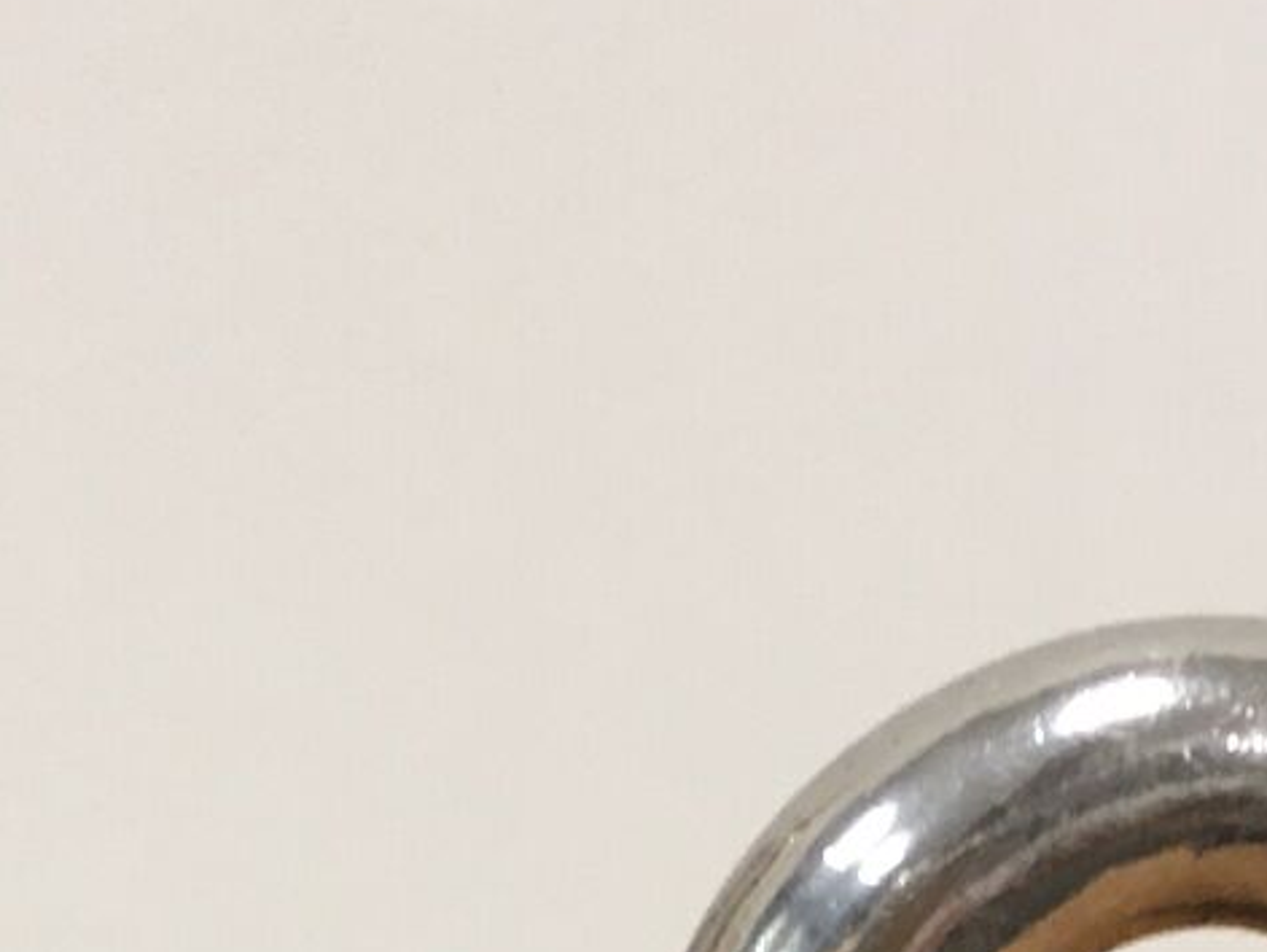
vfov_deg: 10.6
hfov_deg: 15.8
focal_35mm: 124
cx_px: 352
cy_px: 2108
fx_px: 4542
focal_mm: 4.15
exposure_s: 1/33
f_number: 2.2
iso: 125
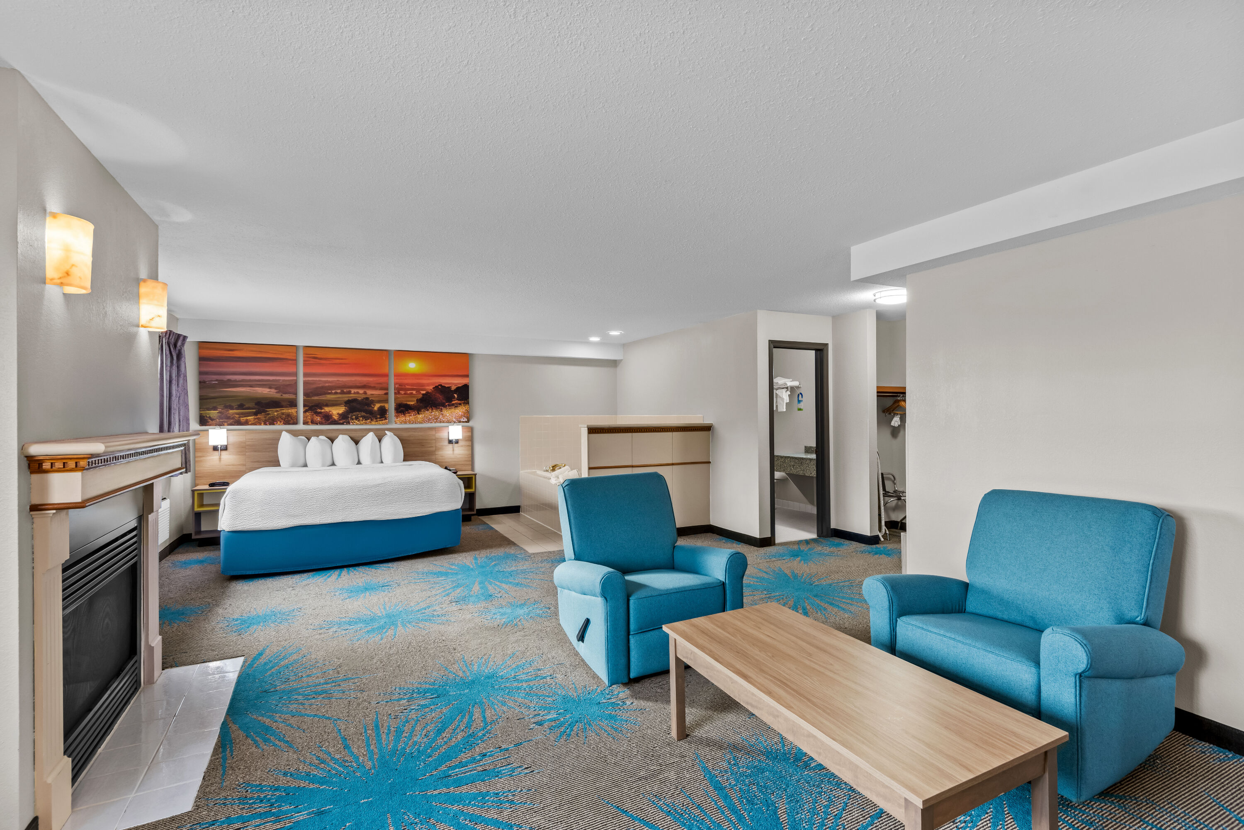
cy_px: 415
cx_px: 622
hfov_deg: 96.7
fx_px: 553
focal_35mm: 16
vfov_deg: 73.8
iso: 200
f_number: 9
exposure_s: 1/1.25
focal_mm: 16
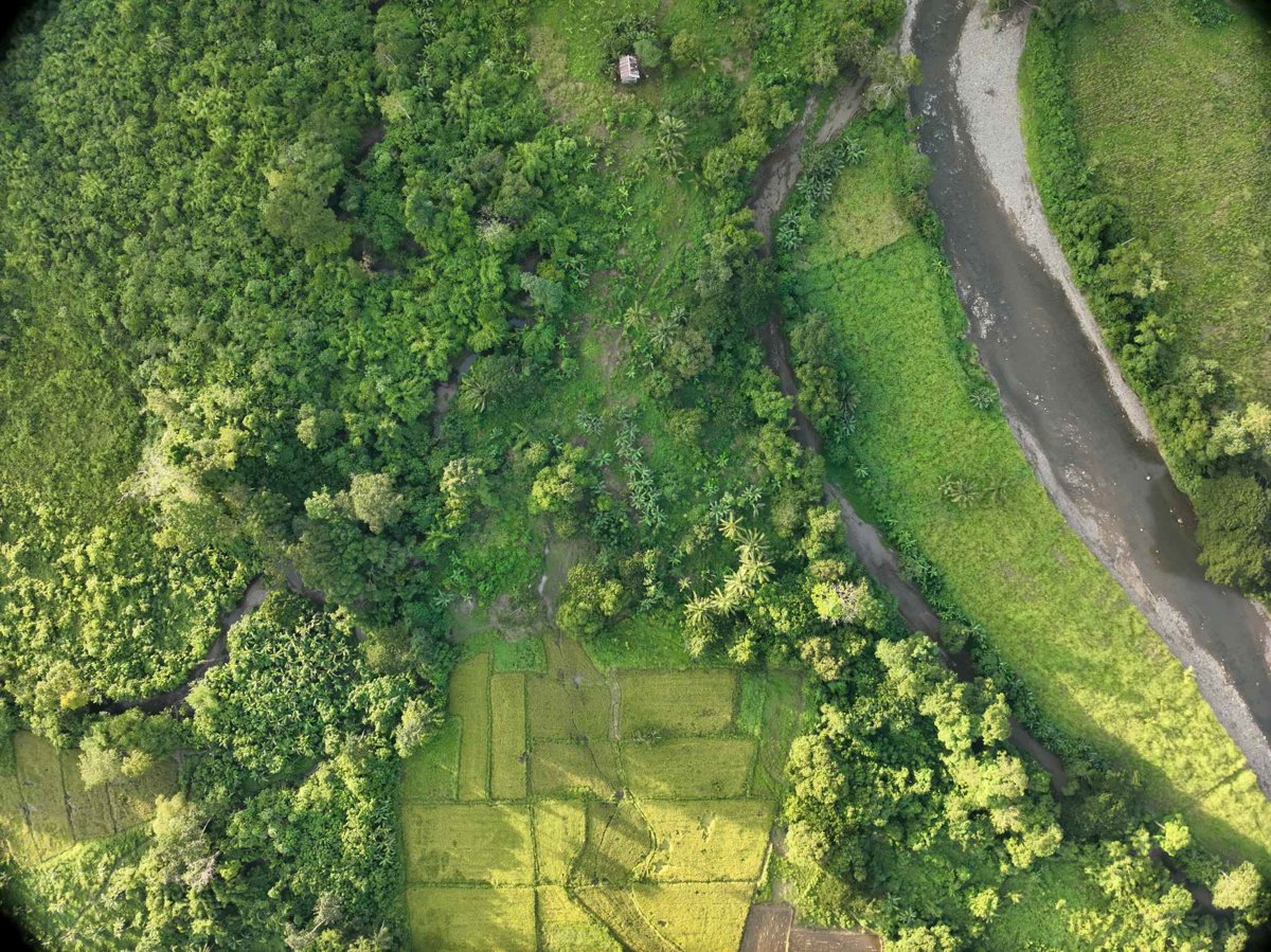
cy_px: 476
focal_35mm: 24
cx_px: 636
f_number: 2.8
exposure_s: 1/500
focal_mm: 12.29
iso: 300
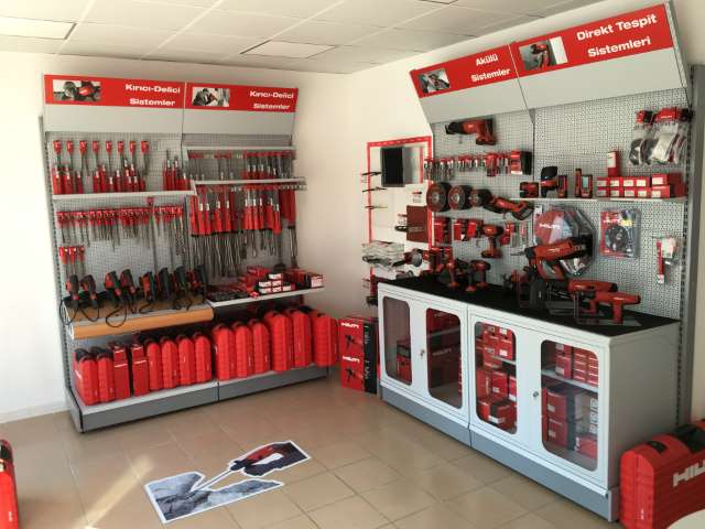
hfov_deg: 61.7
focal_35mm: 29
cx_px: 352
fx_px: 591
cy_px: 264
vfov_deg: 48.2
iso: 25
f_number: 2.2
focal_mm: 4.15
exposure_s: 1/100
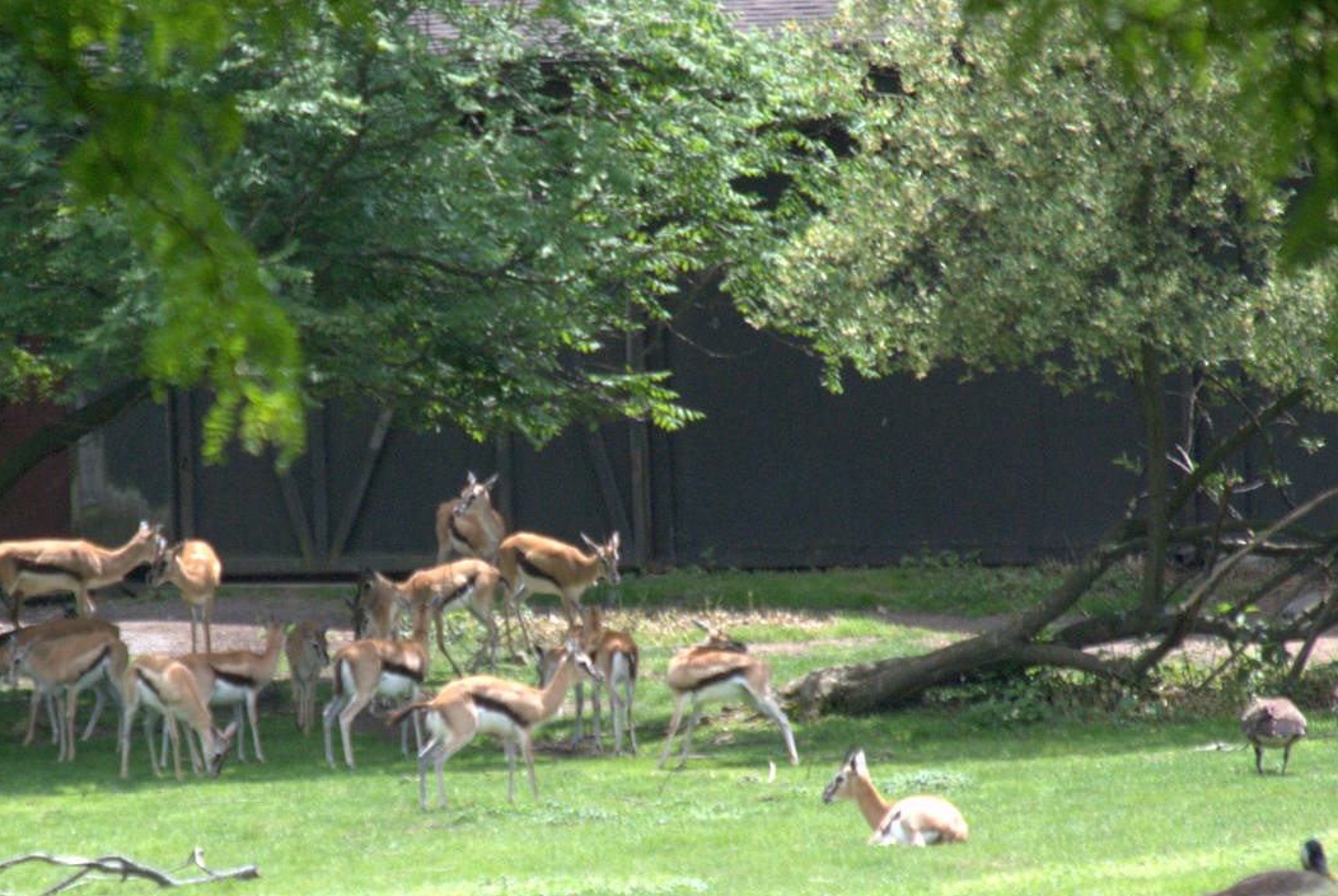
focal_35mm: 639
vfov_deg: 2.2
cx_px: 453
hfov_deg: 3.2
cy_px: 620
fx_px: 23786
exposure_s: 1/500
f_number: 9
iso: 1400
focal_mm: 280
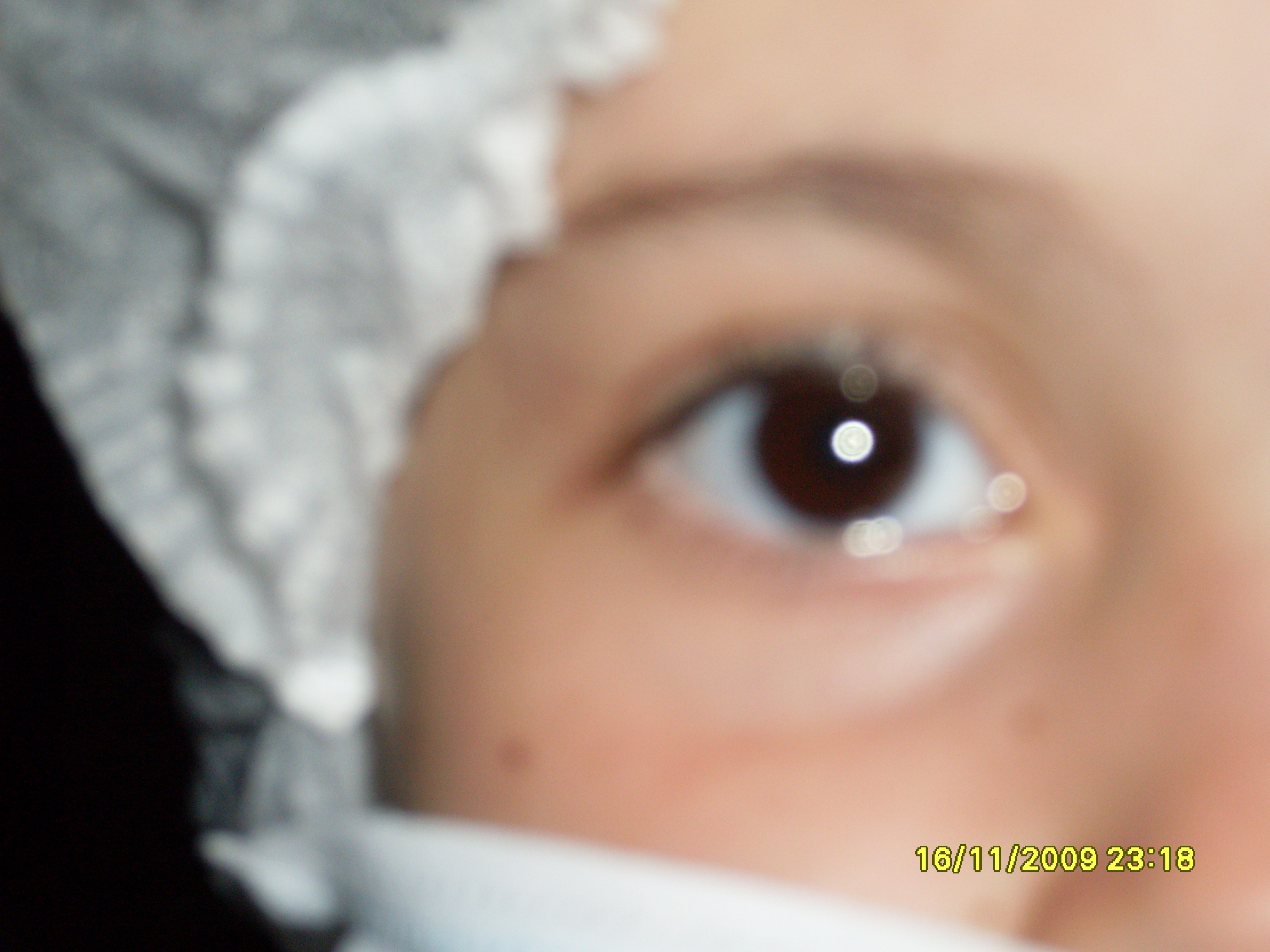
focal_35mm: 103
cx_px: 635
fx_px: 3779
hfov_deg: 19.1
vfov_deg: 14.4
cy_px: 476
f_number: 4.8
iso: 100
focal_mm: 17.1
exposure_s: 1/60
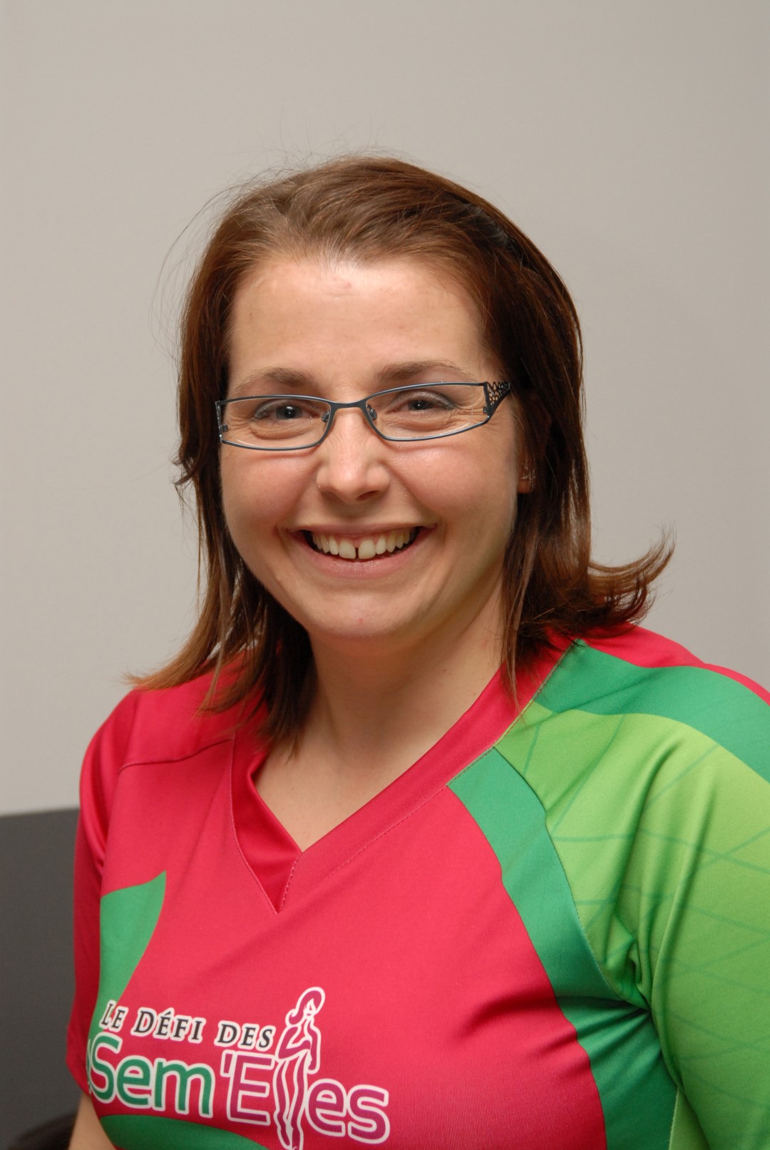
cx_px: 385
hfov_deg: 15.8
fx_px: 2783
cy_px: 575
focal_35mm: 87
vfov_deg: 23.4
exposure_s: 1/160
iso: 500
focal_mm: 58
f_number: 5.6
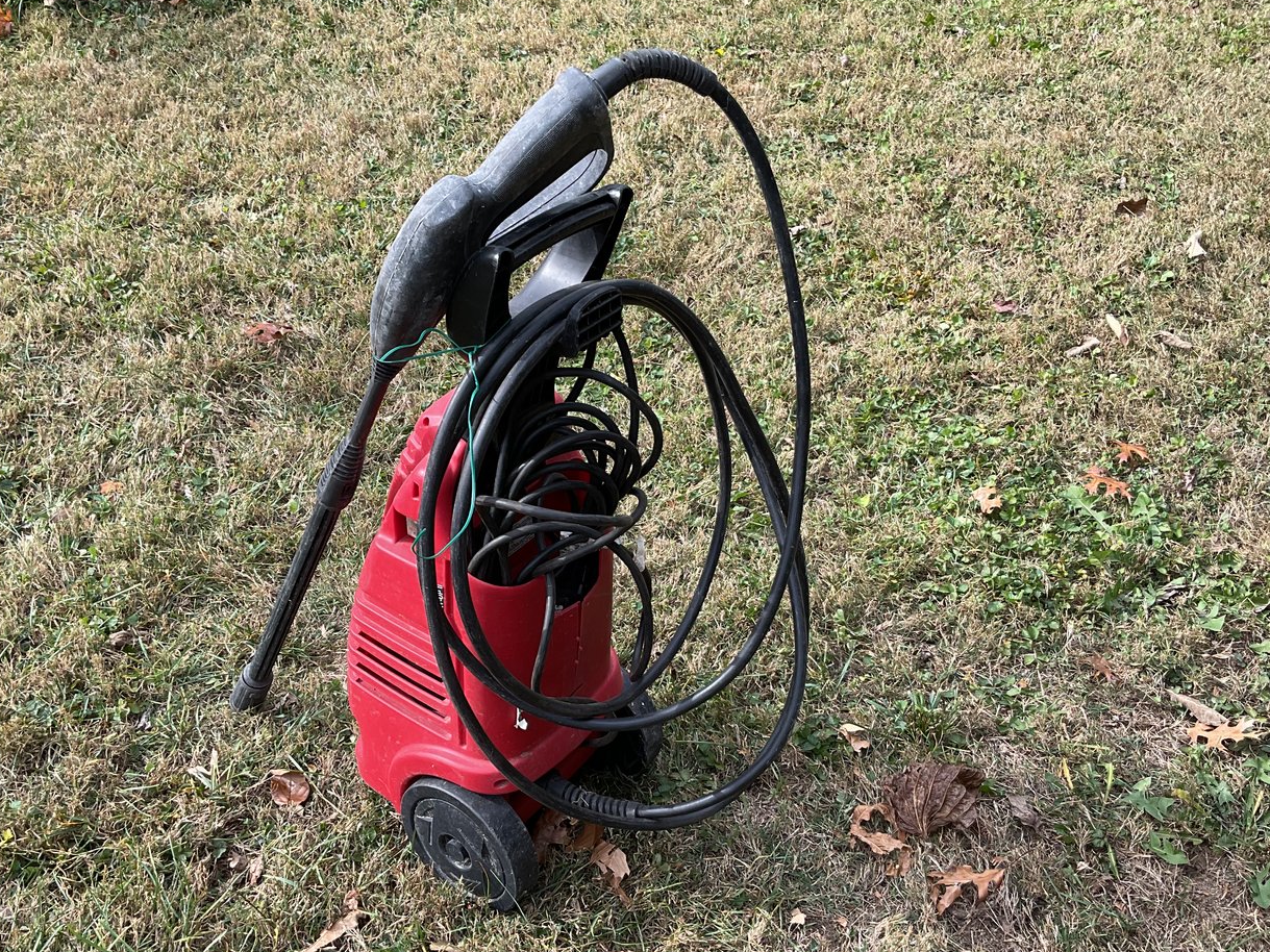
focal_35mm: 36
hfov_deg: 51.4
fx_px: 1321
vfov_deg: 39.6
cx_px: 626
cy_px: 542
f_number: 1.8
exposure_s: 1/314
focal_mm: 3
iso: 16
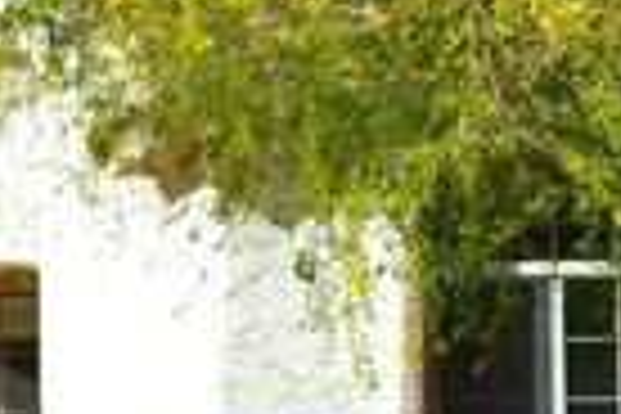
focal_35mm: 218
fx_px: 3760
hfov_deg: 9.3
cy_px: 470
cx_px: 684
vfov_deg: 6.3
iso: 160
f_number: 2.8
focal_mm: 40
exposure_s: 1/4000
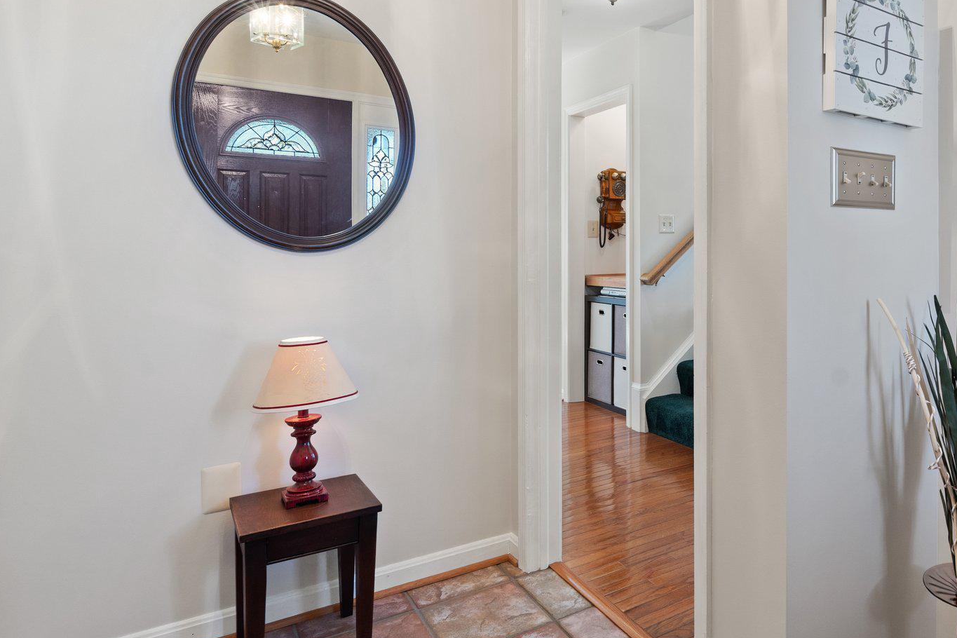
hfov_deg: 69.5
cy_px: 258
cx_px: 702
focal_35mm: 24
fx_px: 638
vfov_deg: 52.8
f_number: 8
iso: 500
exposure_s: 1/4
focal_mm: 16
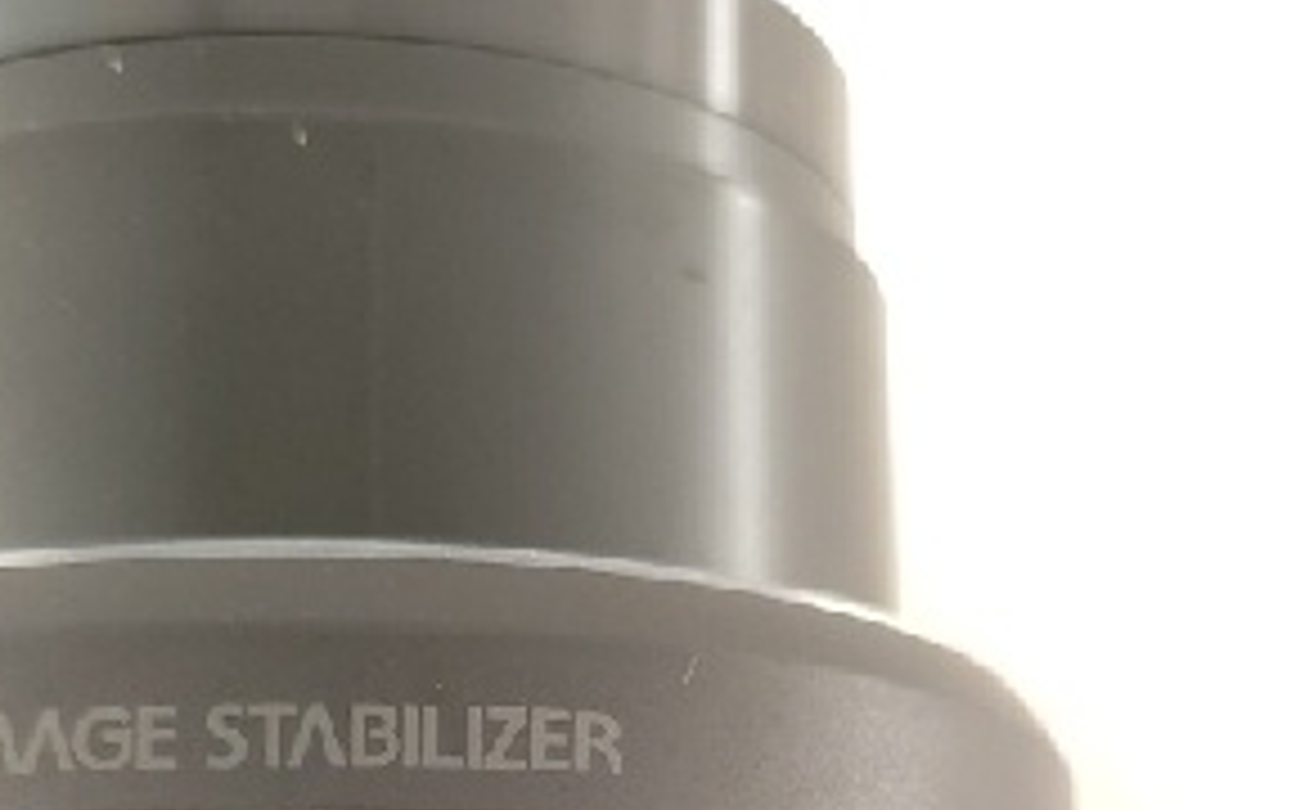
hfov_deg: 24.1
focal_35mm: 86
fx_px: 3038
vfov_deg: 14.7
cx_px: 734
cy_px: 974
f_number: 1.79
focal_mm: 4.74
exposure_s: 1/90
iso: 270
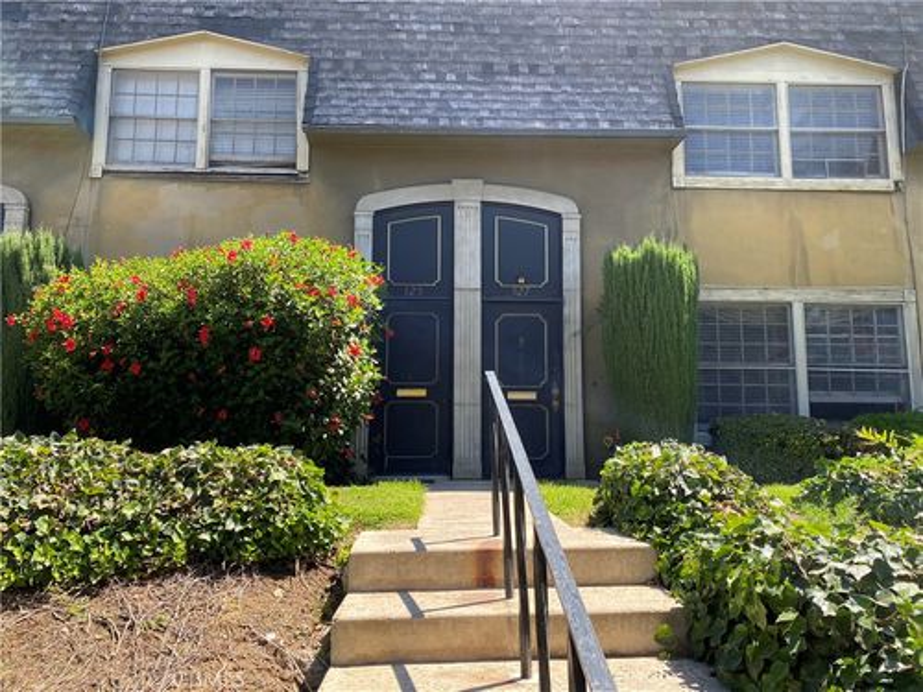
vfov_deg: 53.1
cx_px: 462
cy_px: 346
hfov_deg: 67.3
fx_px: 693
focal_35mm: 26
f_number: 1.8
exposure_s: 1/573
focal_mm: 4.25
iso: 32
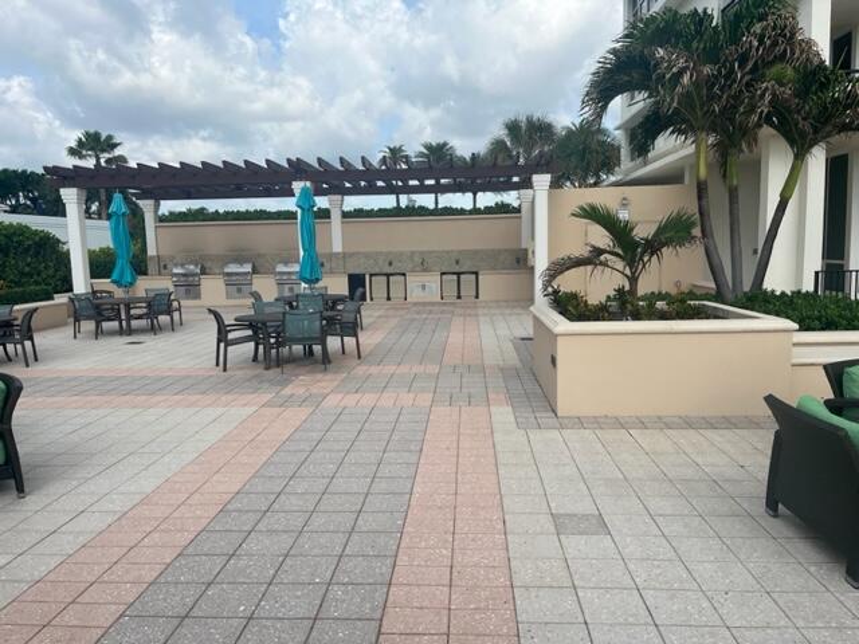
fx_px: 645
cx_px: 430
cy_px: 322
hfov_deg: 67.3
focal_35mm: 26
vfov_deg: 53.1
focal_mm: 5.1
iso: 50
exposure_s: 1/3623
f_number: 1.6
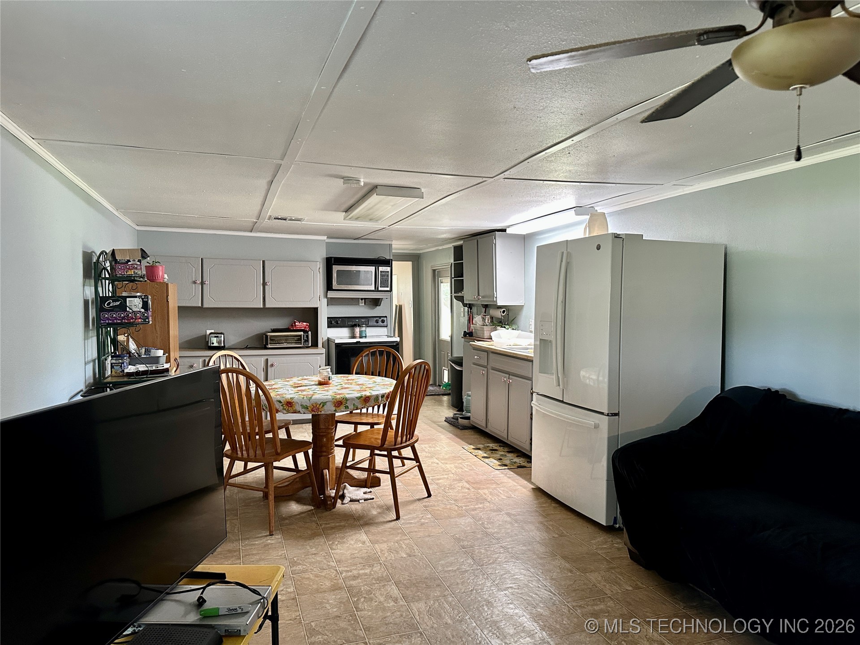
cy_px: 322
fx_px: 596
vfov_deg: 56.8
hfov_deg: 71.6
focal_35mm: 24
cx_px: 430
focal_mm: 6.86
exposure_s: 1/60
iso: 400
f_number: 1.78
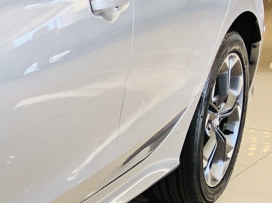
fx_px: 1178
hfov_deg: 11.0
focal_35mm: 150
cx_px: -391
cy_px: 169
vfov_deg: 9.9
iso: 50
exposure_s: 1/120
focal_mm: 3.99
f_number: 1.8
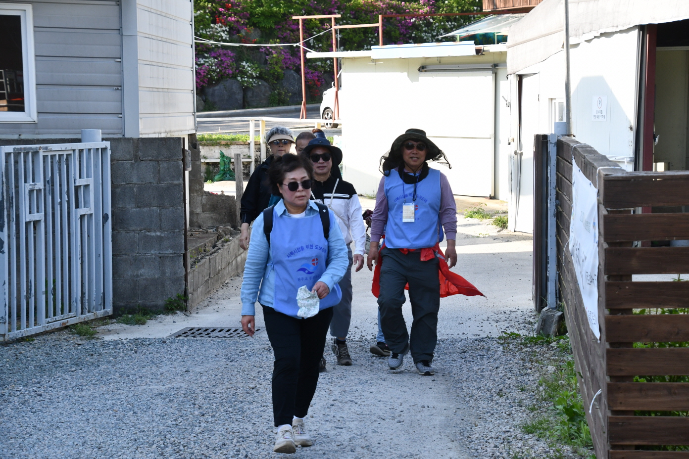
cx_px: 344
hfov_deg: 19.5
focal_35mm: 105
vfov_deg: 13.0
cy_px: 230
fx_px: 2009
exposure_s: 1/640
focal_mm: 70
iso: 800
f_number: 8
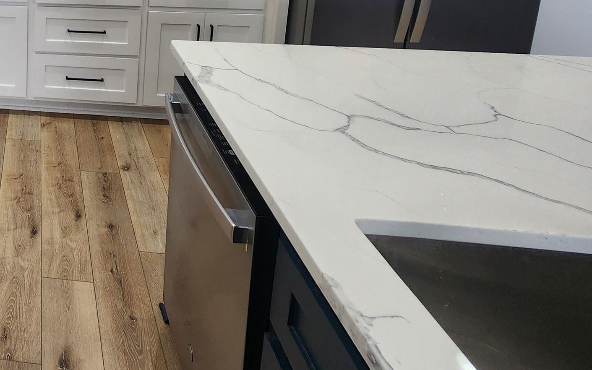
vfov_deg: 34.7
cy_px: -57
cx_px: -42
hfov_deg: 47.7
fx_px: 484
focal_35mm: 30
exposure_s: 1/60
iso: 80
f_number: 2.2
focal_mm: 2.2
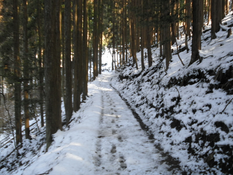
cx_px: 116
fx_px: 215
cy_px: 88
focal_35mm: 32
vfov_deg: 44.2
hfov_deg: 56.8
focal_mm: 5.8
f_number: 3.5
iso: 125
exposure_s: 1/50
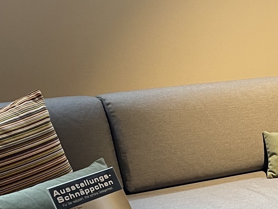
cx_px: 353
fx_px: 843
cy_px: 177
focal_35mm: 105
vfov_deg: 14.0
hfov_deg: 17.6
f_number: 1.6
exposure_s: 1/50
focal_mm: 4.2
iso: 100
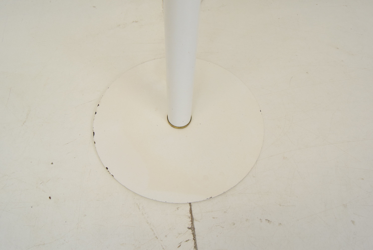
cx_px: 186
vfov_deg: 48.0
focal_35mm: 27
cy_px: 125
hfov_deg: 67.3
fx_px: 280
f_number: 7.1
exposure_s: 1/200
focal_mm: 18
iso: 1600
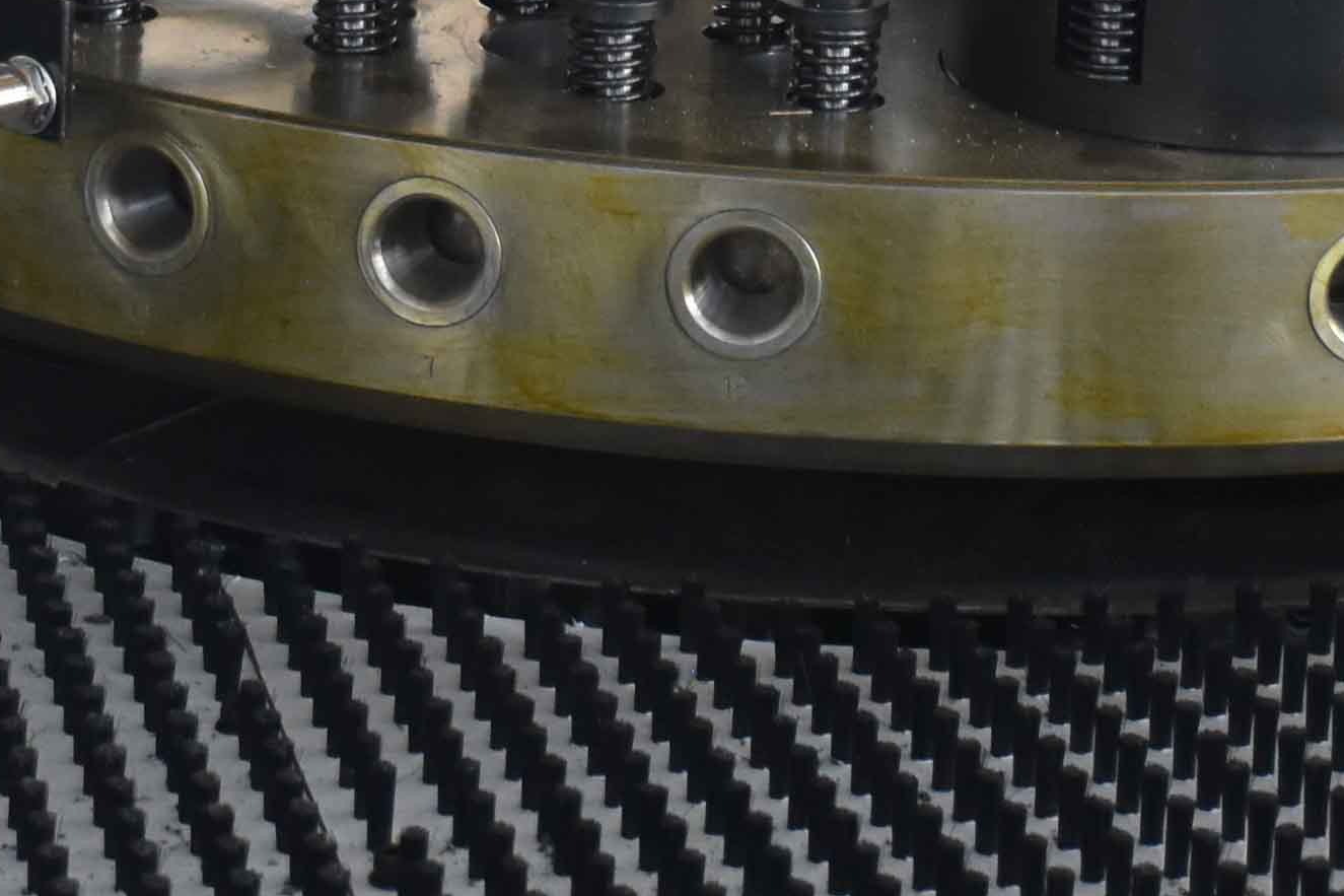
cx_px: 714
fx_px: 6084
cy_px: -223
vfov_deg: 8.3
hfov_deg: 12.6
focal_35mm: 163
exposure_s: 1/60
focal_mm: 24
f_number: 3.8
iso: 800
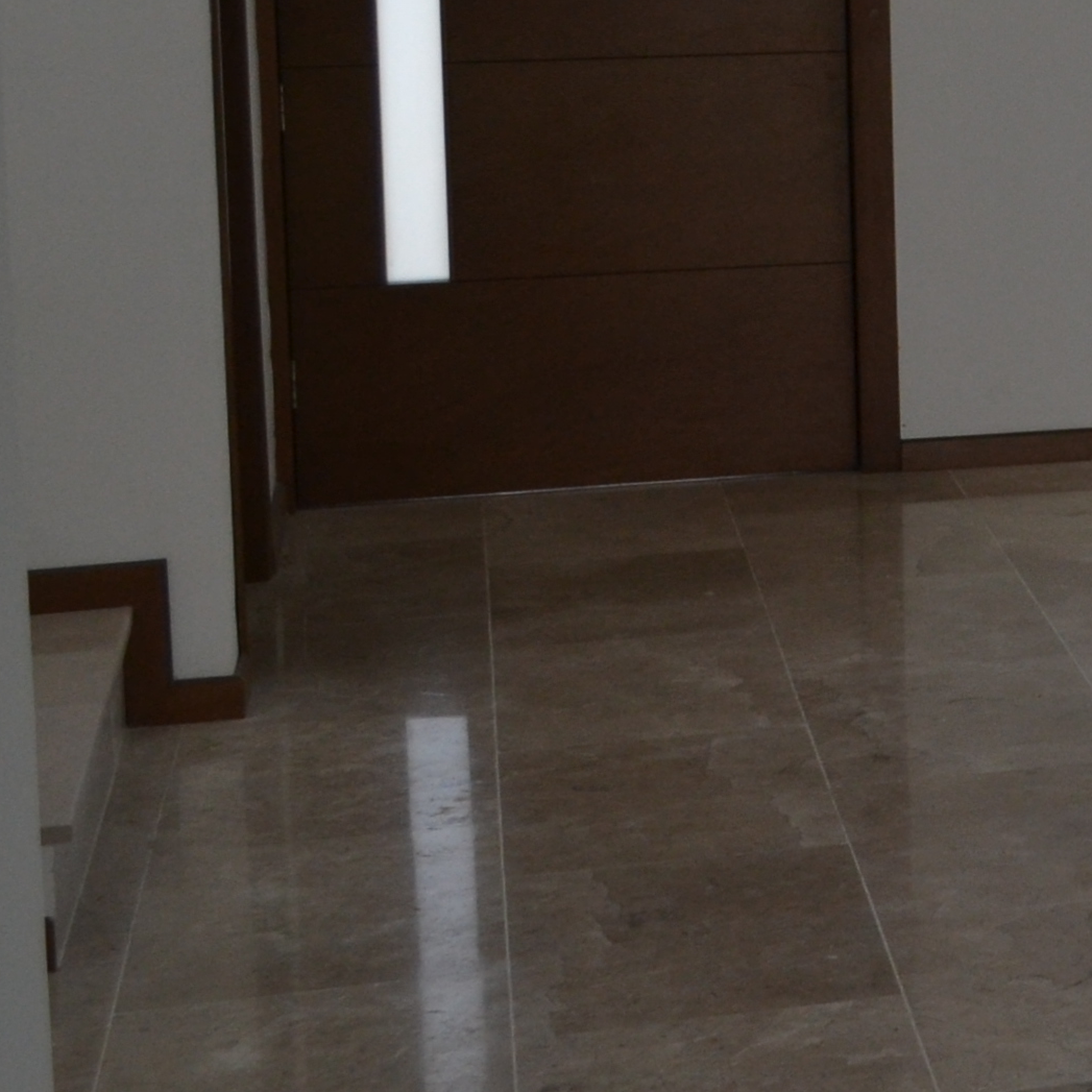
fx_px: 3605
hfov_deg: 14.8
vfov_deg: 16.9
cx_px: 2024
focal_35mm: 101
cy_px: 75
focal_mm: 18
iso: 400
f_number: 4.5
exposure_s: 1/1000
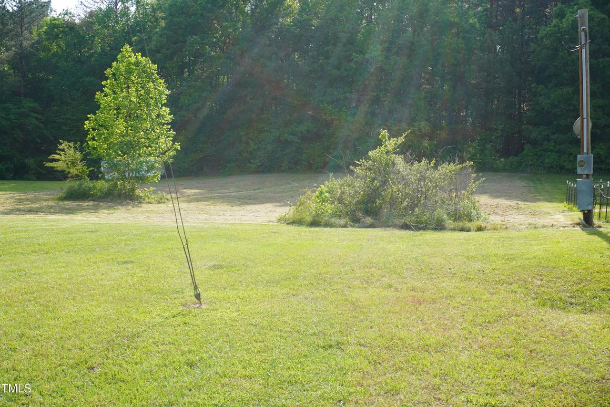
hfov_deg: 43.6
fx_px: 762
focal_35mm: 45
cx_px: 305
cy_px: 204
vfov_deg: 29.9
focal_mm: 30
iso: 100
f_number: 8
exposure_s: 1/100
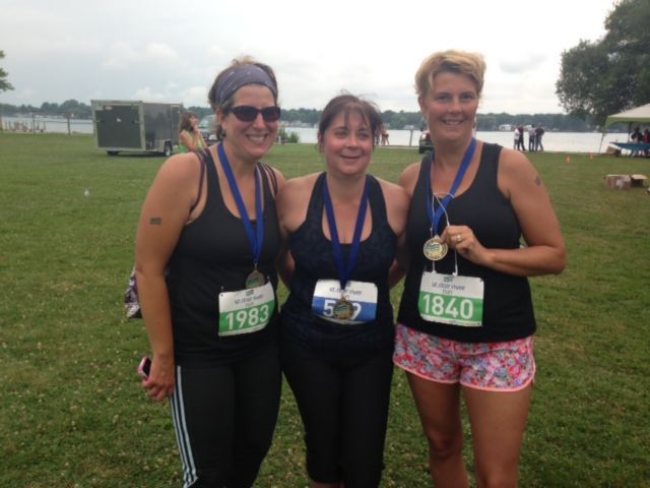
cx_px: 325
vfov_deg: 42.9
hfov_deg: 55.4
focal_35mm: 33
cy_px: 244
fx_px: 620
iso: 50
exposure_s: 1/396
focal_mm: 4.12
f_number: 2.4
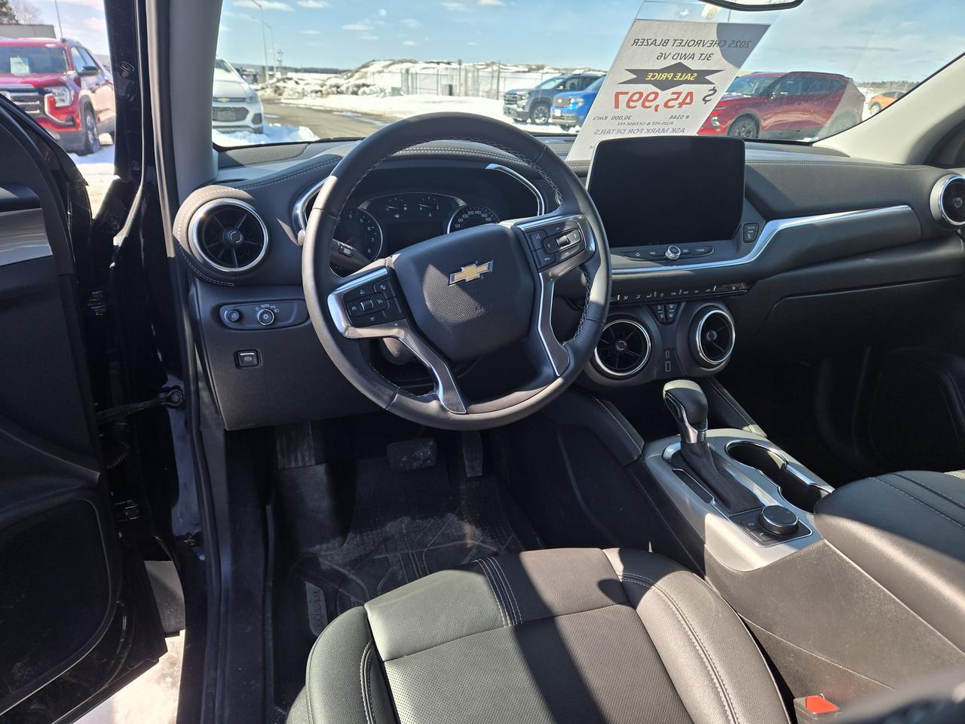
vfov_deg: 58.9
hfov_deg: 73.9
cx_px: 482
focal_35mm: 23
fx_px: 641
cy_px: 362
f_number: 1.8
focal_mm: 5.4
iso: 25
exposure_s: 1/536
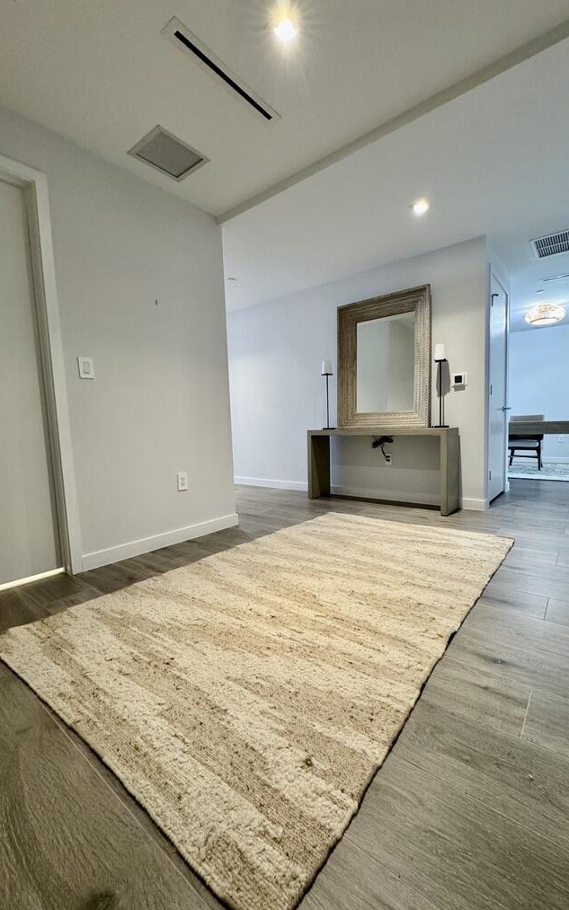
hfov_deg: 74.5
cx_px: 320
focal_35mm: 15
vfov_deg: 101.5
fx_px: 372
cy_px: 457
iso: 250
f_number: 2.2
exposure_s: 1/60
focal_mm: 2.22
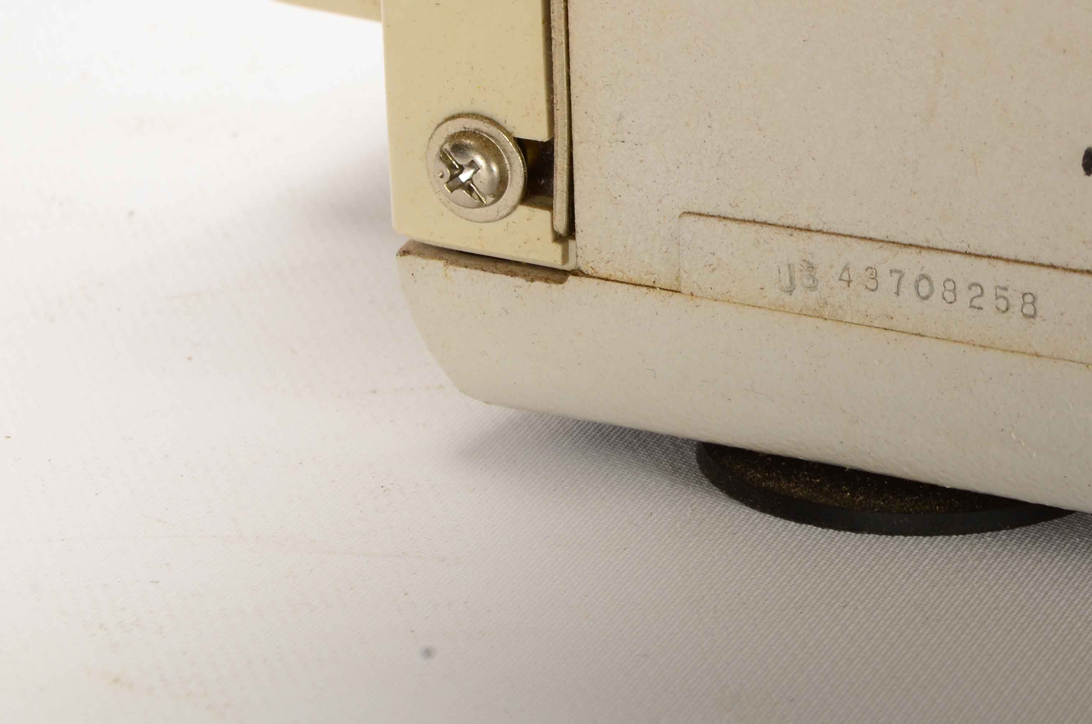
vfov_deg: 5.3
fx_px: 7774
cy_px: 216
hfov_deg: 8.0
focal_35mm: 257
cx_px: 889
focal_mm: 105
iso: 200
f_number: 16
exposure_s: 1/160
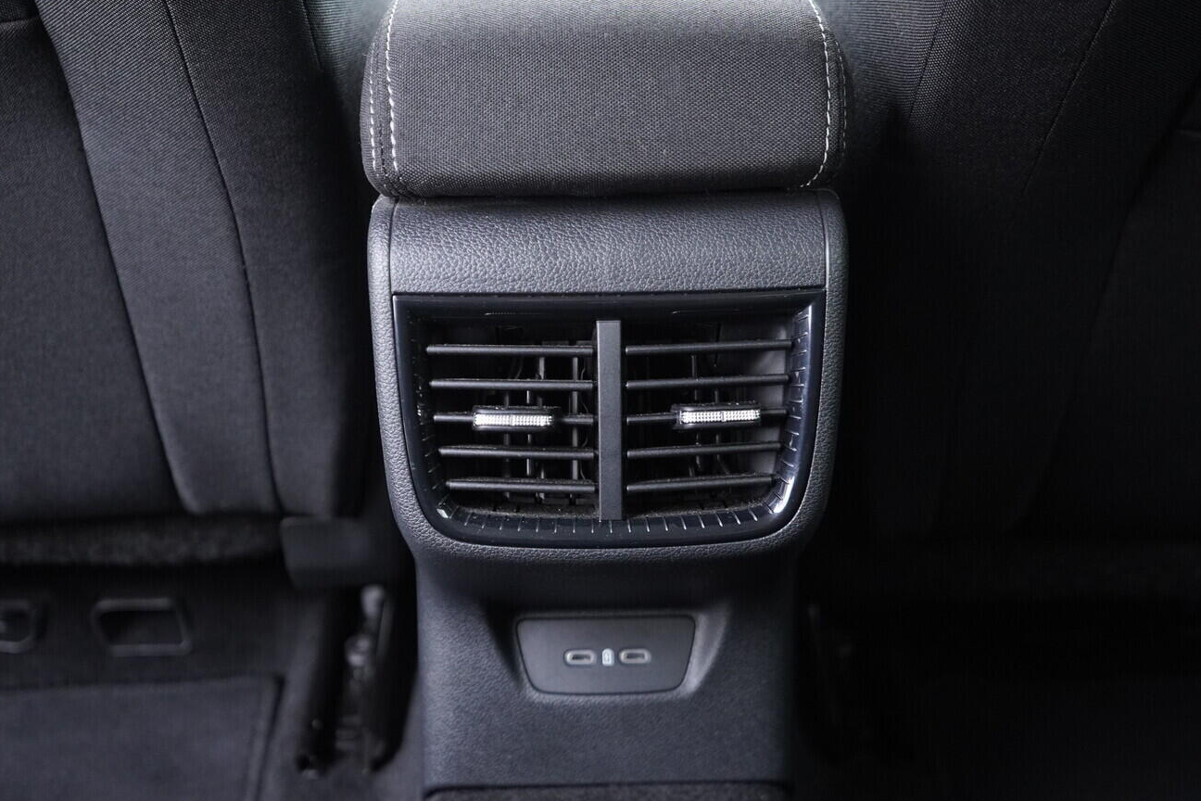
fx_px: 1334
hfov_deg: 48.4
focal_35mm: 40
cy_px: 426
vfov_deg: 33.4
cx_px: 562
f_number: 2.8
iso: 1600
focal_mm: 24
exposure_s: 1/40
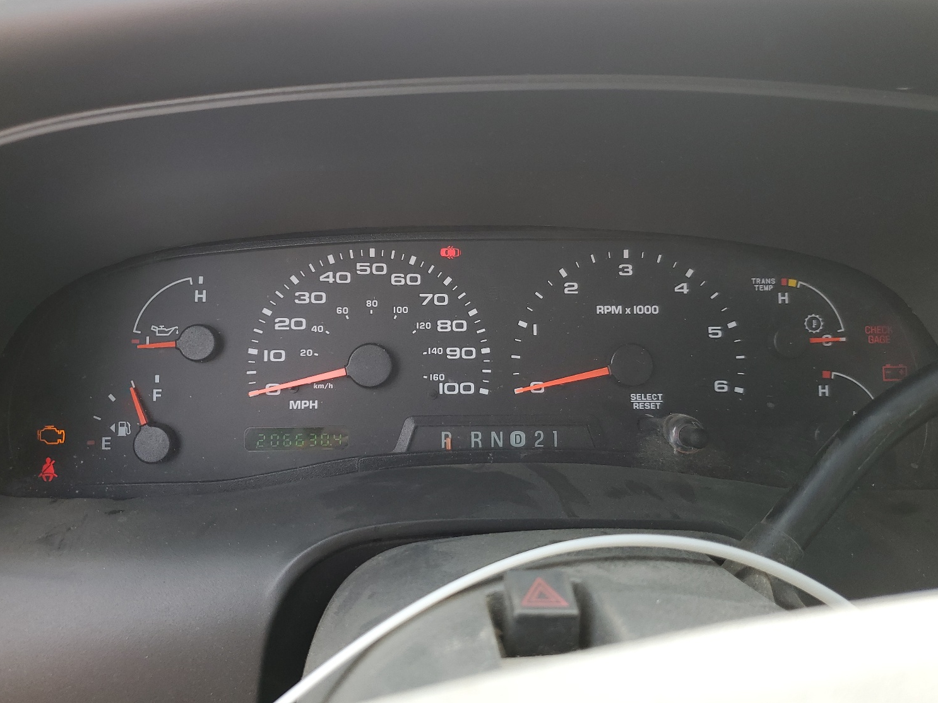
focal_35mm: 28
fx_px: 759
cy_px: 325
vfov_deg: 49.7
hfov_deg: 63.4
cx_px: 478
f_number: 1.5
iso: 50
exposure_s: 1/167
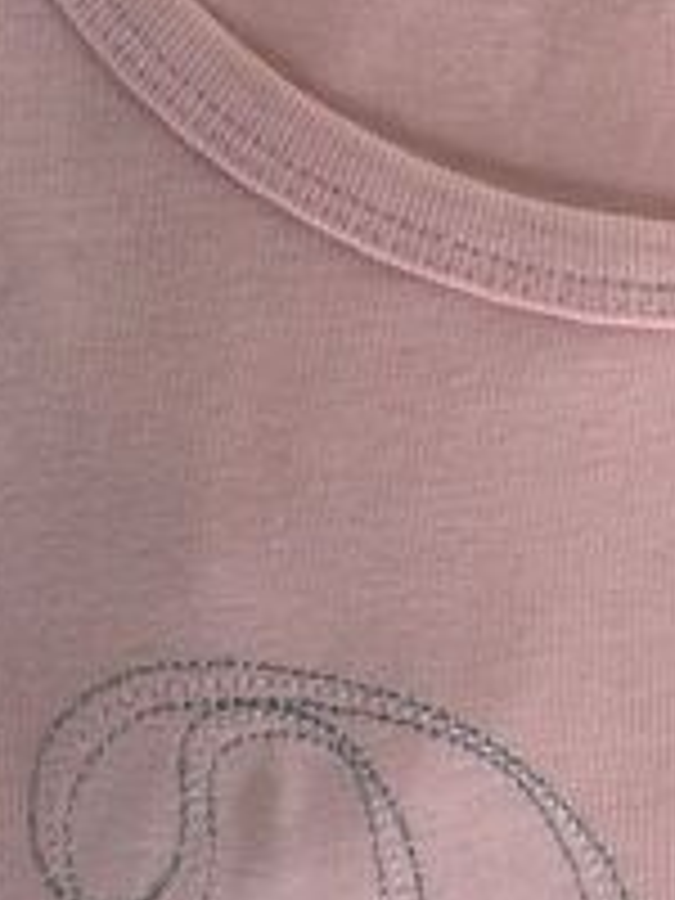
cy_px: 482
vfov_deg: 21.1
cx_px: 688
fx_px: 2418
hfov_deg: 15.6
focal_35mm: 93
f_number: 2.2
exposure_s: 1/194
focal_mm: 4.15
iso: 25
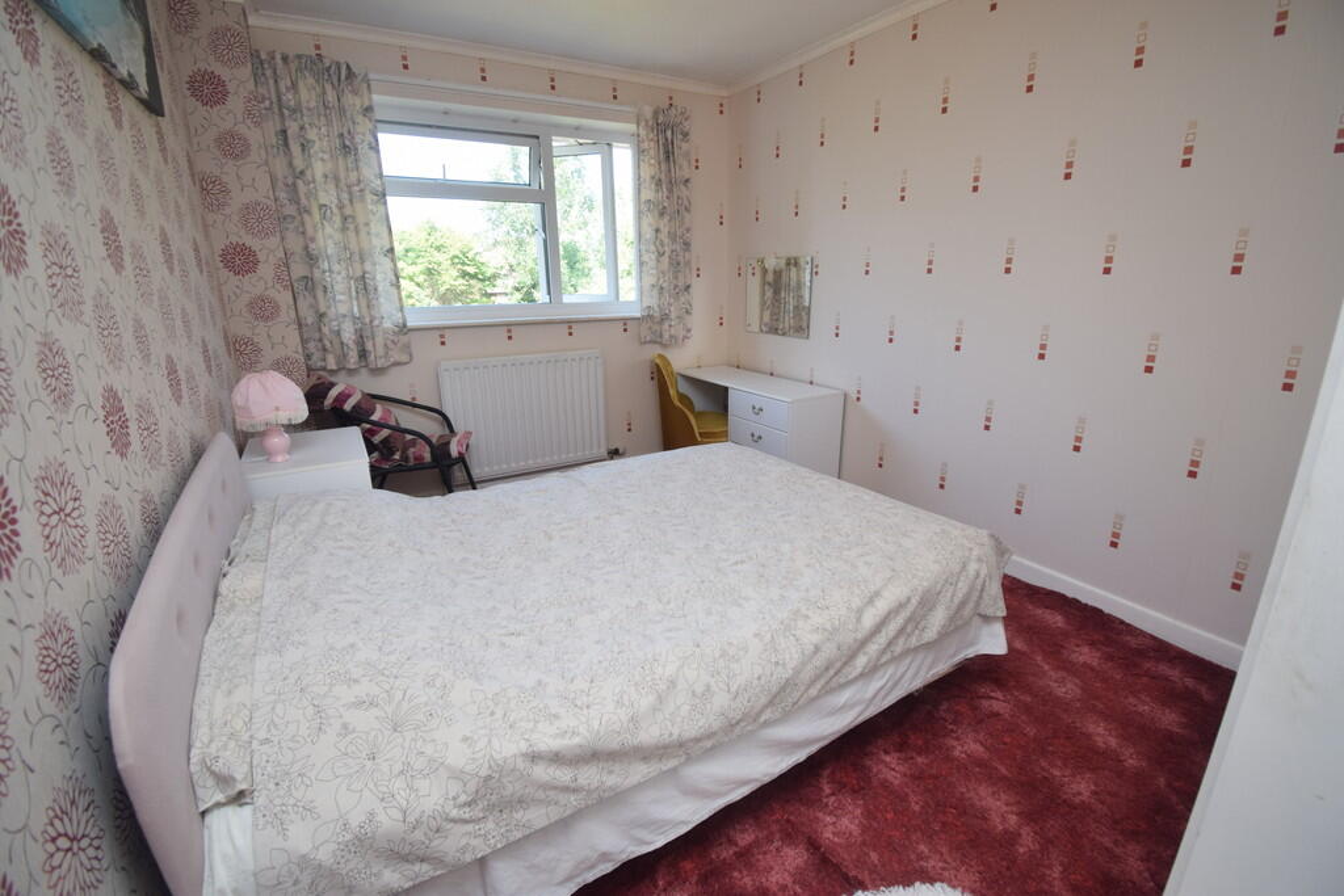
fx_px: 560
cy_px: 448
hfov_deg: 100.4
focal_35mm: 15
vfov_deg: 77.3
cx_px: 672
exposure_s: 1/125
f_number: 5.6
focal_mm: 10
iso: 400
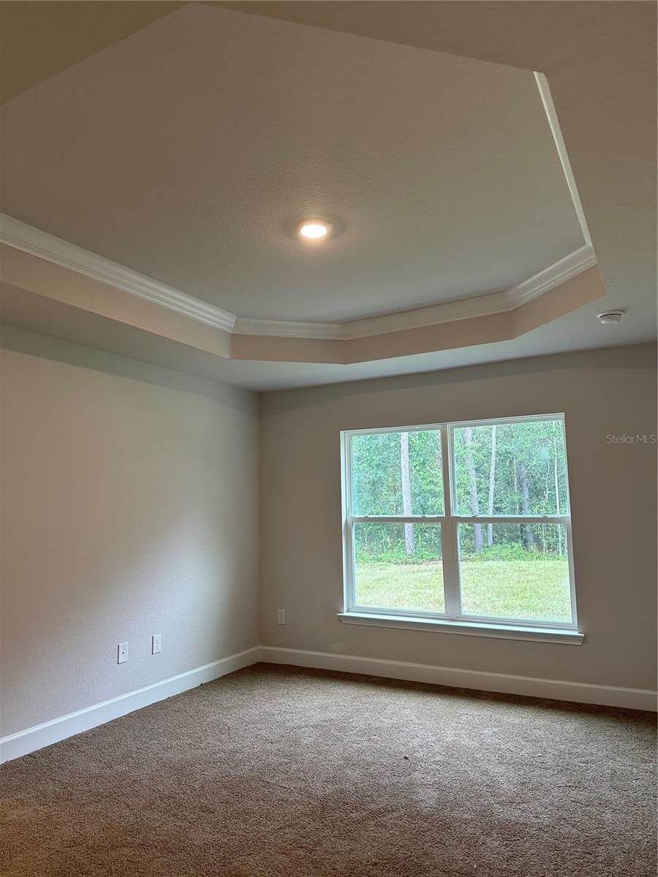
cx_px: 329
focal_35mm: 24
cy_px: 438
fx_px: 608
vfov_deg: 71.6
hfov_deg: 56.8
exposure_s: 1/120
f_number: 1.78
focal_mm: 6.86
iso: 200
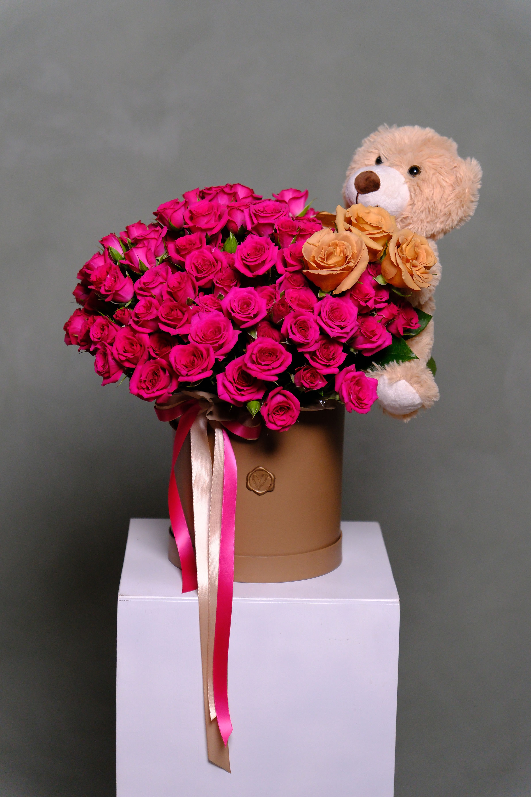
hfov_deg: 16.3
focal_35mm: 84
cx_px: 266
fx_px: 1858
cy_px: 398
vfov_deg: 24.2
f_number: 2.8
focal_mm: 56.3
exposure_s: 1/160
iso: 1250
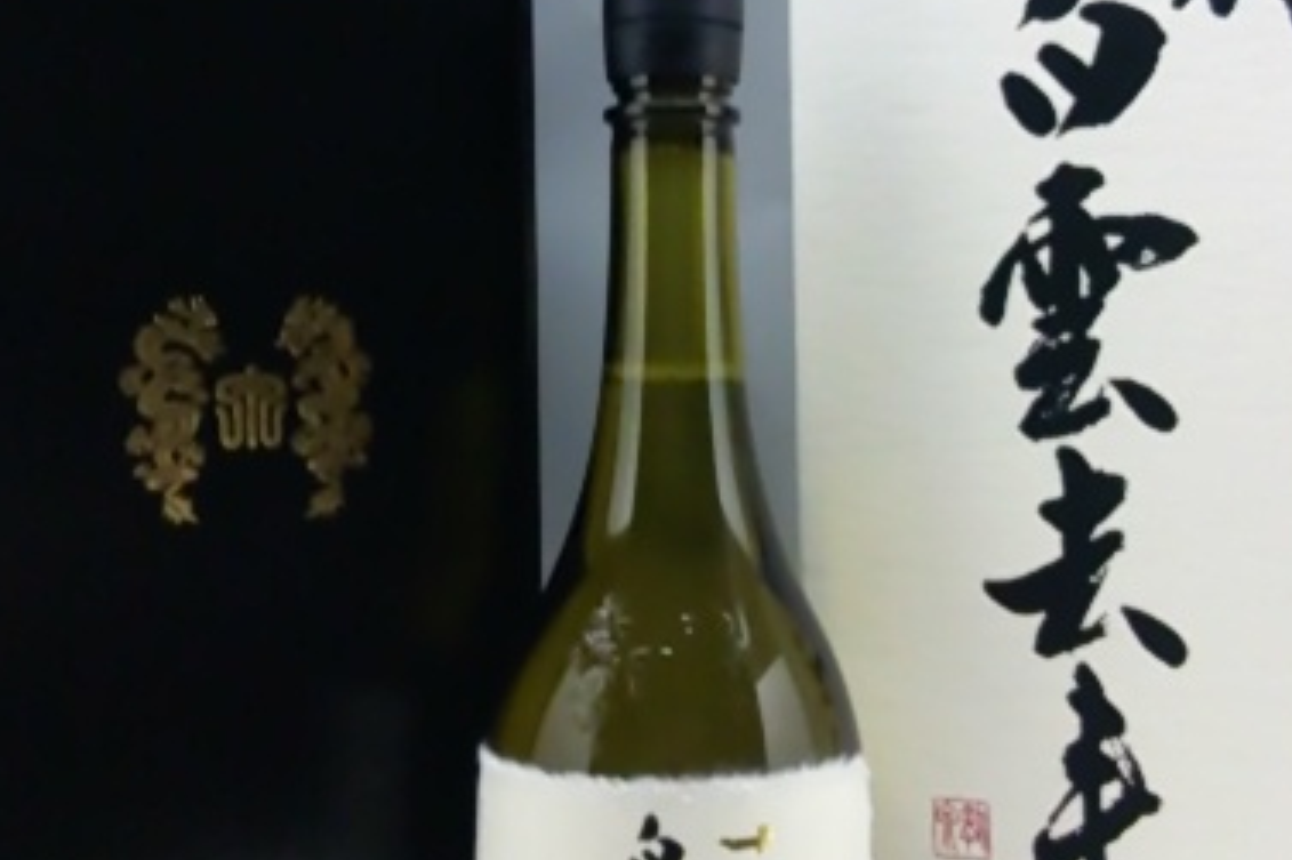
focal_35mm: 53
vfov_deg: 25.3
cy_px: 278
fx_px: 1901
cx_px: 679
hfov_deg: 37.5
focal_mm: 4.06
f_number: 1.94
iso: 250
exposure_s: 1/17
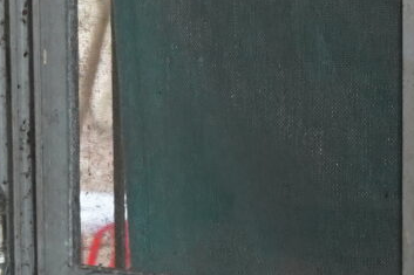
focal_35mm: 228
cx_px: -897
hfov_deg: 7.7
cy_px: 264
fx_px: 2620
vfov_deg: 6.0
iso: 1600
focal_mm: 31.4
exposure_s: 1/160
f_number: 6.3
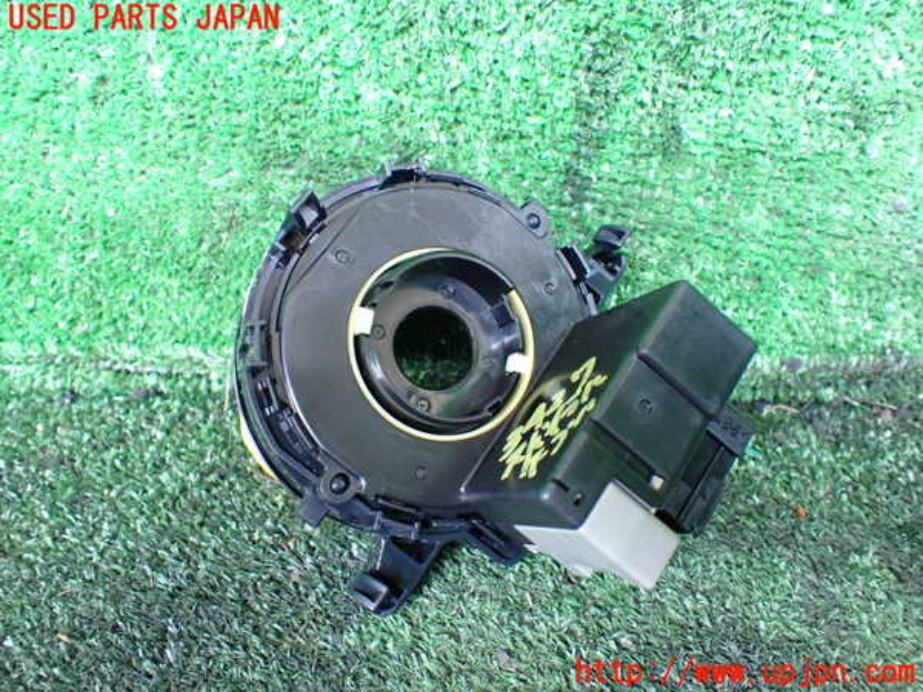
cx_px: 462
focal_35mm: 30
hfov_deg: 60.0
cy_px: 346
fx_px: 800
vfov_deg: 46.8
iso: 800
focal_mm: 5.4
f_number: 2.3
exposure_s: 1/30
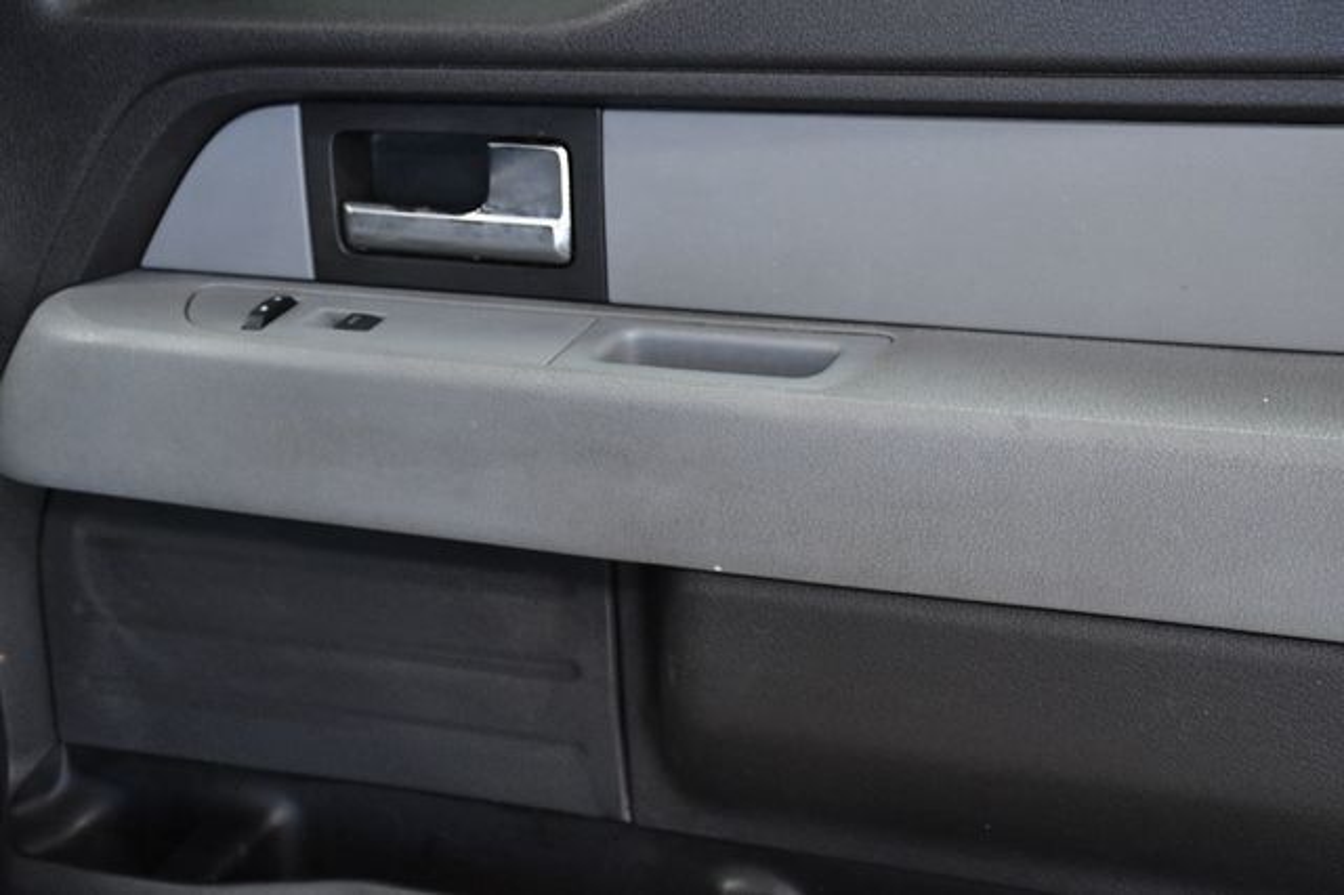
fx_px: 2351
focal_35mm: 63
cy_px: 448
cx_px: 672
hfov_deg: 31.9
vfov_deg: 21.5
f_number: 5.6
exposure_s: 1/125
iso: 2500
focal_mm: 42
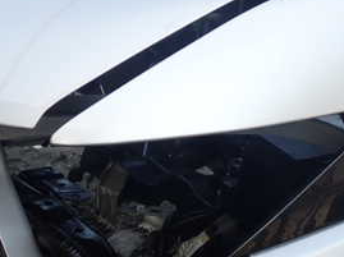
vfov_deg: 21.6
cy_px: 207
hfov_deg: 26.6
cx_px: 382
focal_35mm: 67
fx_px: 665
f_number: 3.2
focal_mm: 5.4
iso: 100
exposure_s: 1/160
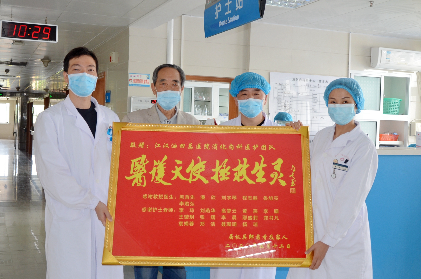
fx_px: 490
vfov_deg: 31.8
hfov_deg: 46.5
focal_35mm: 42
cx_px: 210
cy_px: 140
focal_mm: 28
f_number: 4
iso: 450
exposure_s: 1/60
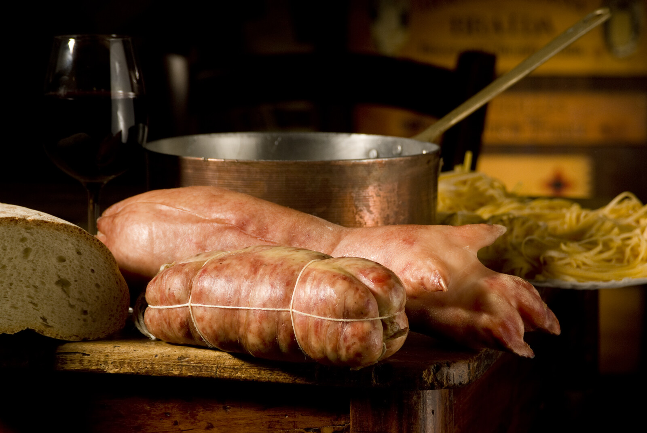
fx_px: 2843
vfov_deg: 8.7
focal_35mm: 158
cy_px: 216
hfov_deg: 13.0
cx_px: 324
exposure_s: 1/60
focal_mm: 105
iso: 200
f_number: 6.3
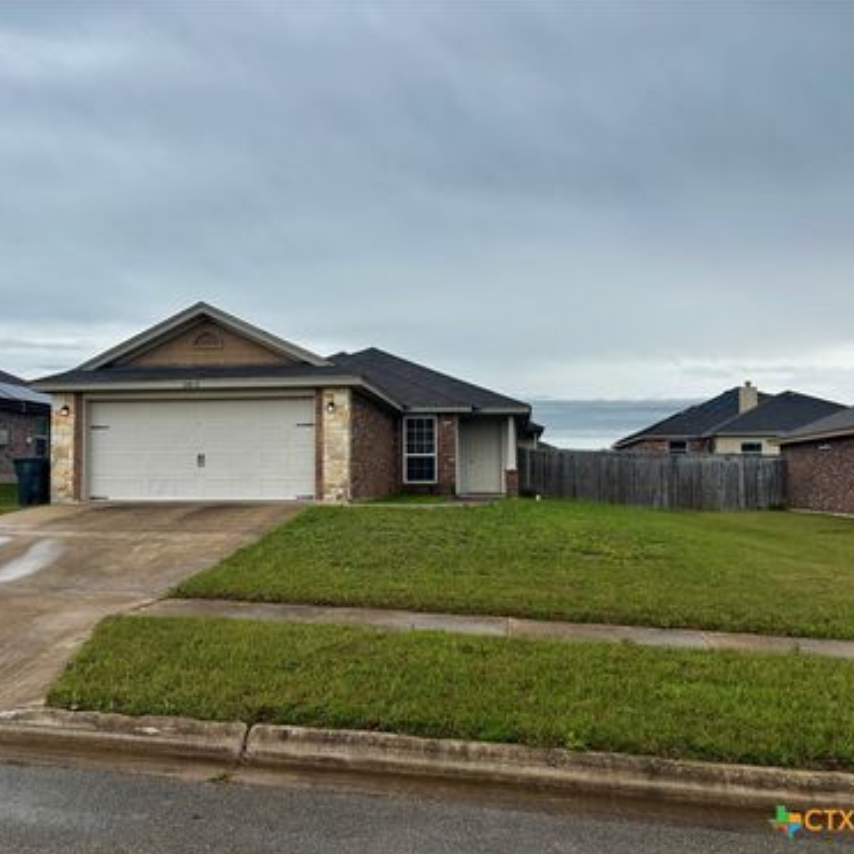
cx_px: 357
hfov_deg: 52.3
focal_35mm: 31
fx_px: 865
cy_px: 429
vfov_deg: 52.5
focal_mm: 5.96
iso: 50
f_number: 1.6
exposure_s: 1/2151
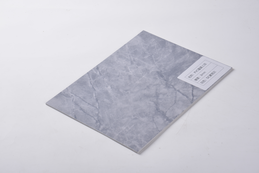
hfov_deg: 18.3
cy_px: 86
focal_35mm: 112
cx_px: 130
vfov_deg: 12.2
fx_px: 806
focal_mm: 112
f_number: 11
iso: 200
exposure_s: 1/125
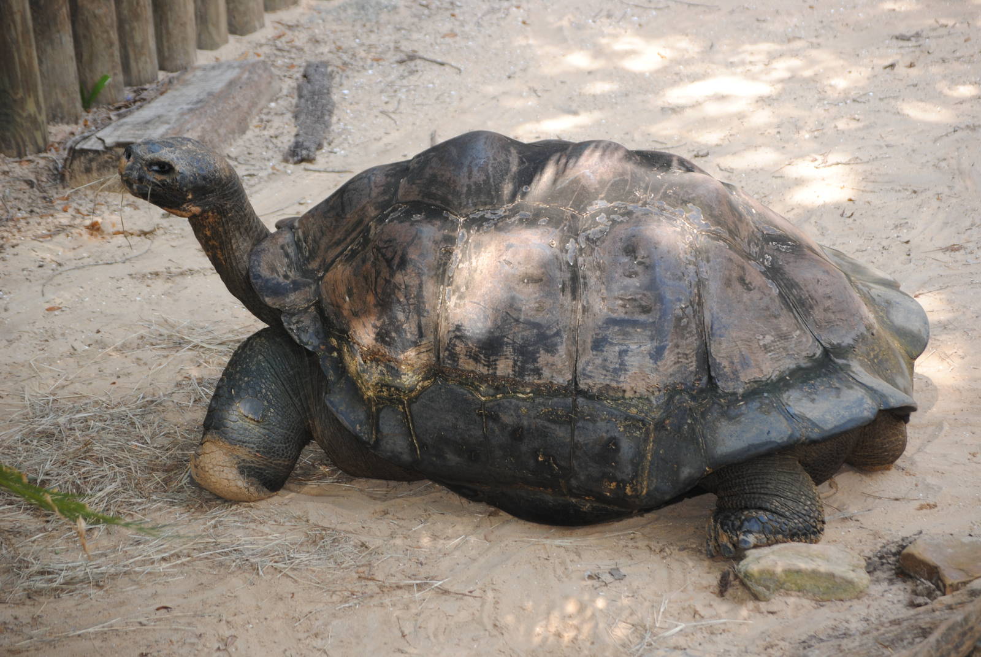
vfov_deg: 11.5
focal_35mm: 120
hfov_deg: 17.0
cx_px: 490
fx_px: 3274
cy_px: 328
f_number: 4.2
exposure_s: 1/125
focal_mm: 80
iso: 140
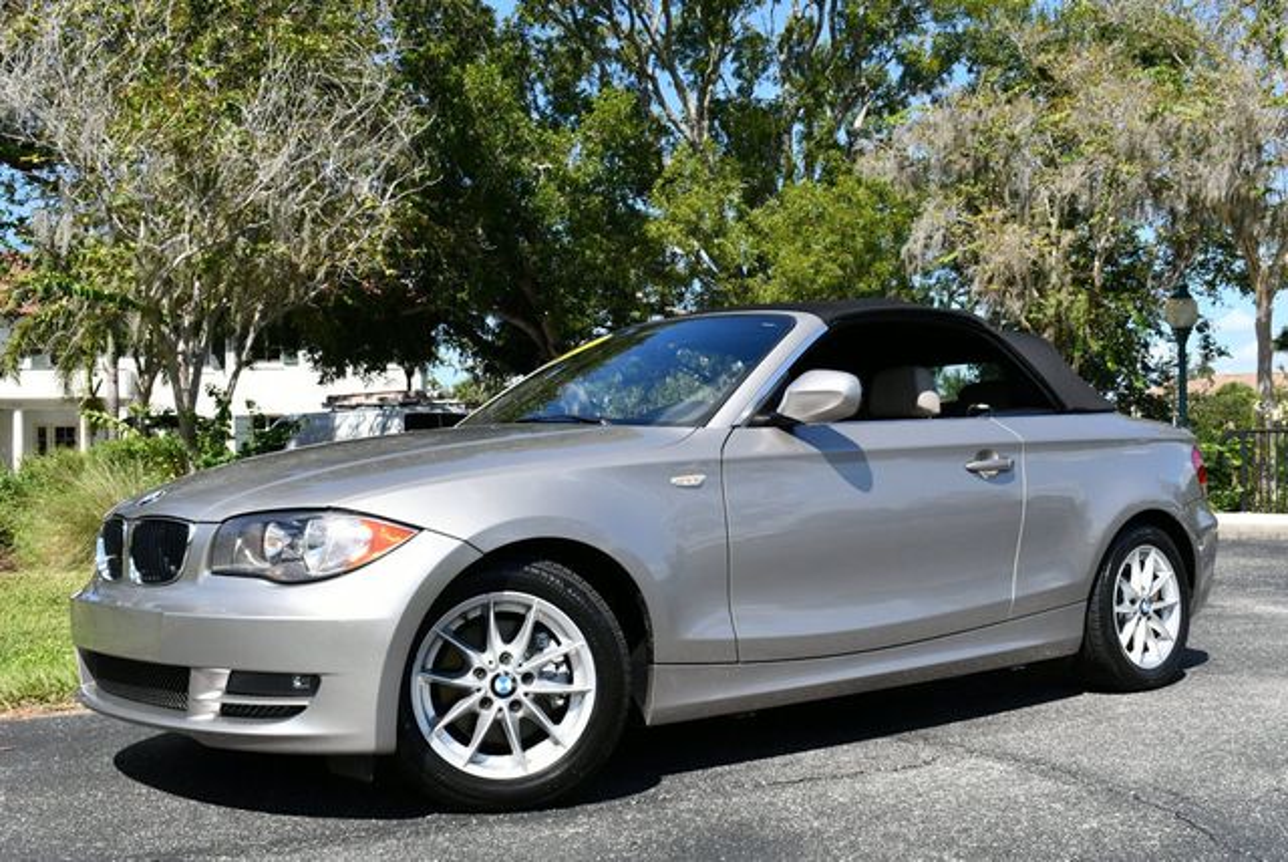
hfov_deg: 46.4
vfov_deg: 32.0
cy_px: 431
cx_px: 644
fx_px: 1504
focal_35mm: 42
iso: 100
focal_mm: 21
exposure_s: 1/250
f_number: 8
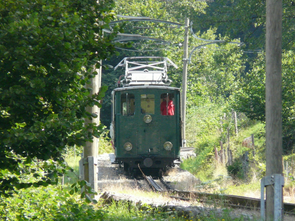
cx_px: 151
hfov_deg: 3.6
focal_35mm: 556
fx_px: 4738
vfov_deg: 2.7
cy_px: 120
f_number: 4.2
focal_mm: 82.1
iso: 400
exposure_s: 1/500
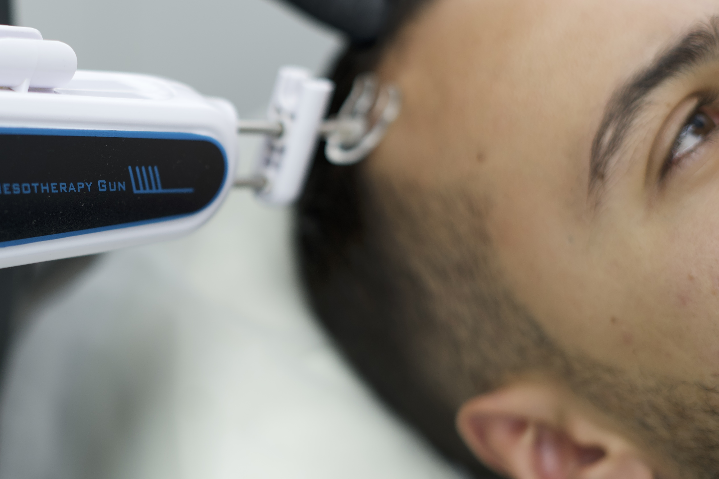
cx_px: 159
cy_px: 189
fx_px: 1558
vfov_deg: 17.5
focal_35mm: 78
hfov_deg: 25.6
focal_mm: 50
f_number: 2.2
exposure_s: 1/160
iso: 250
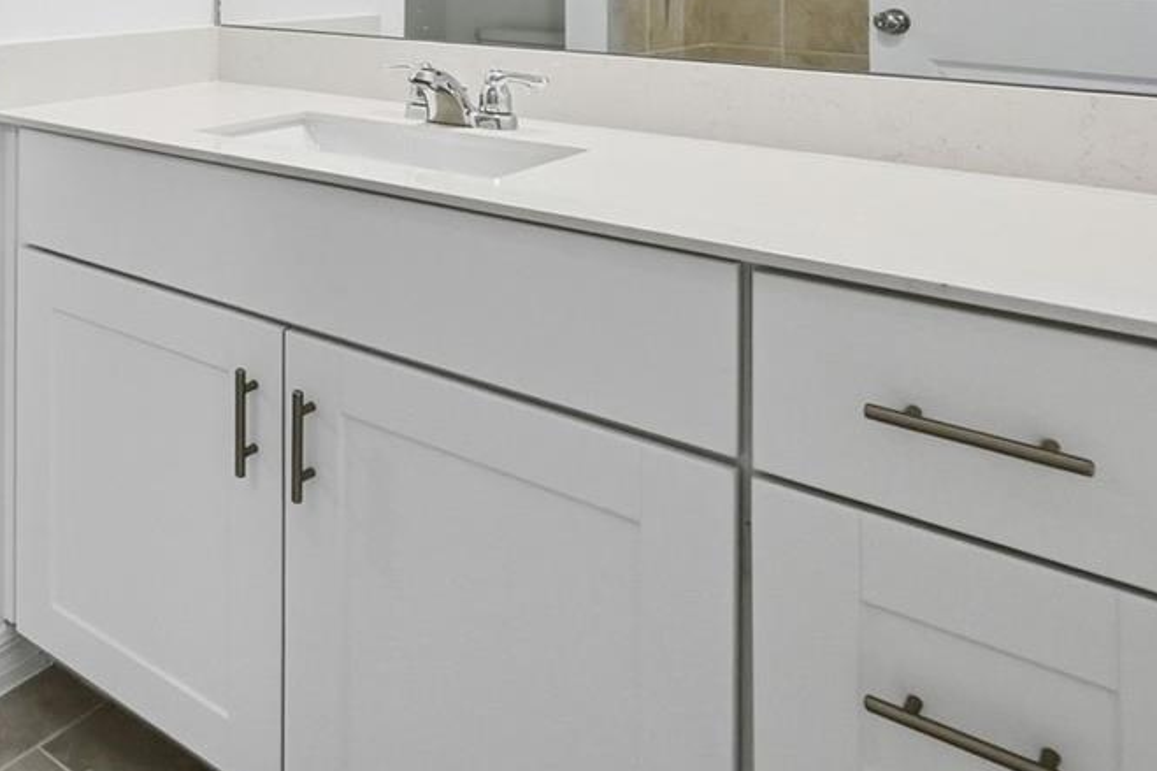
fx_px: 1092
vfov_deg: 34.0
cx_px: -46
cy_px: -64
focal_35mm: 34
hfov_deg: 45.4
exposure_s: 1/800
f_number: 7.1
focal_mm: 14
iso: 1000
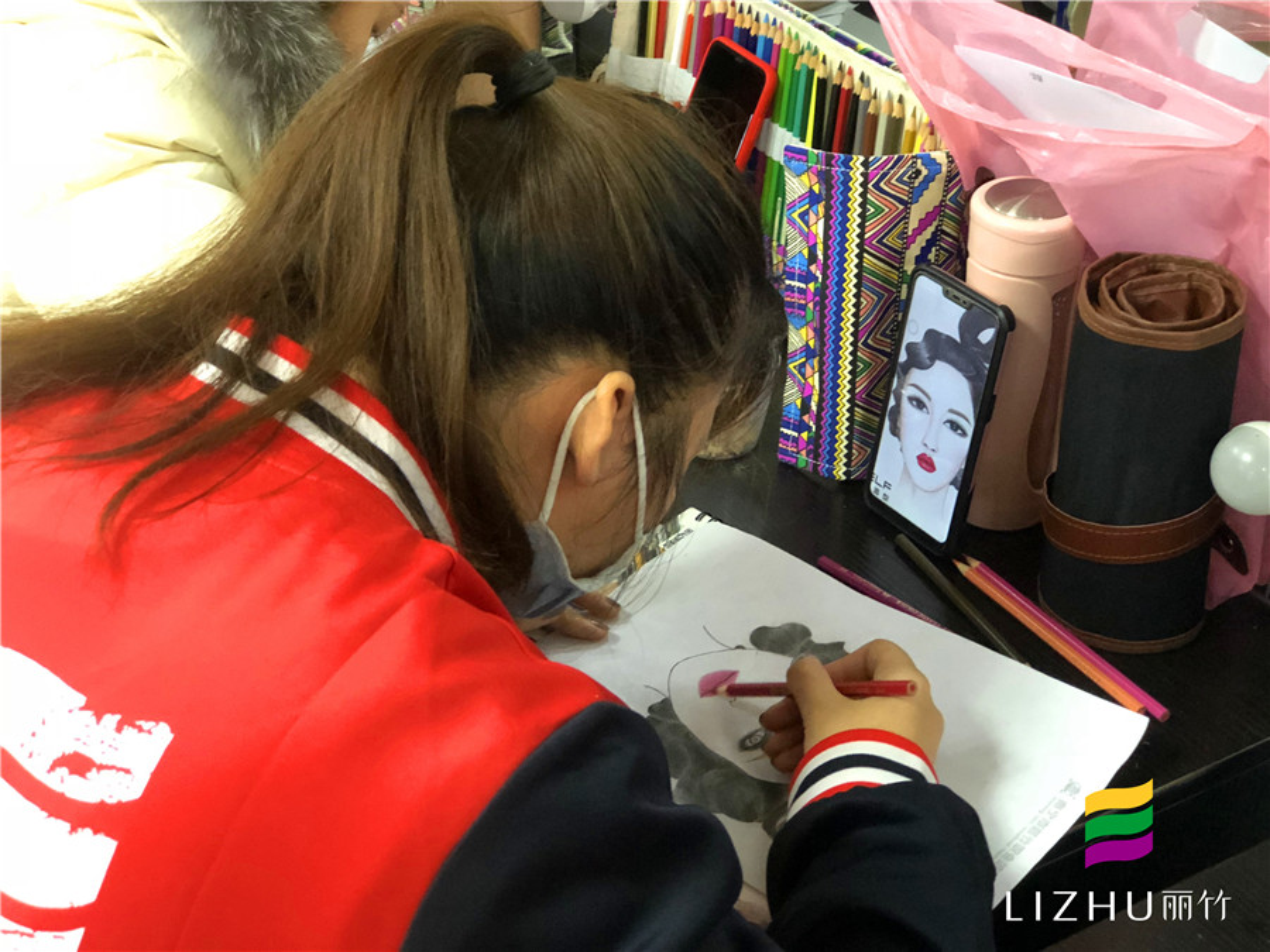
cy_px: 476
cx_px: 635
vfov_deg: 25.7
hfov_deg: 33.8
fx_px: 2091
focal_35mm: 57
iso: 1000
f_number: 2.8
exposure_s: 1/33
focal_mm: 6.6
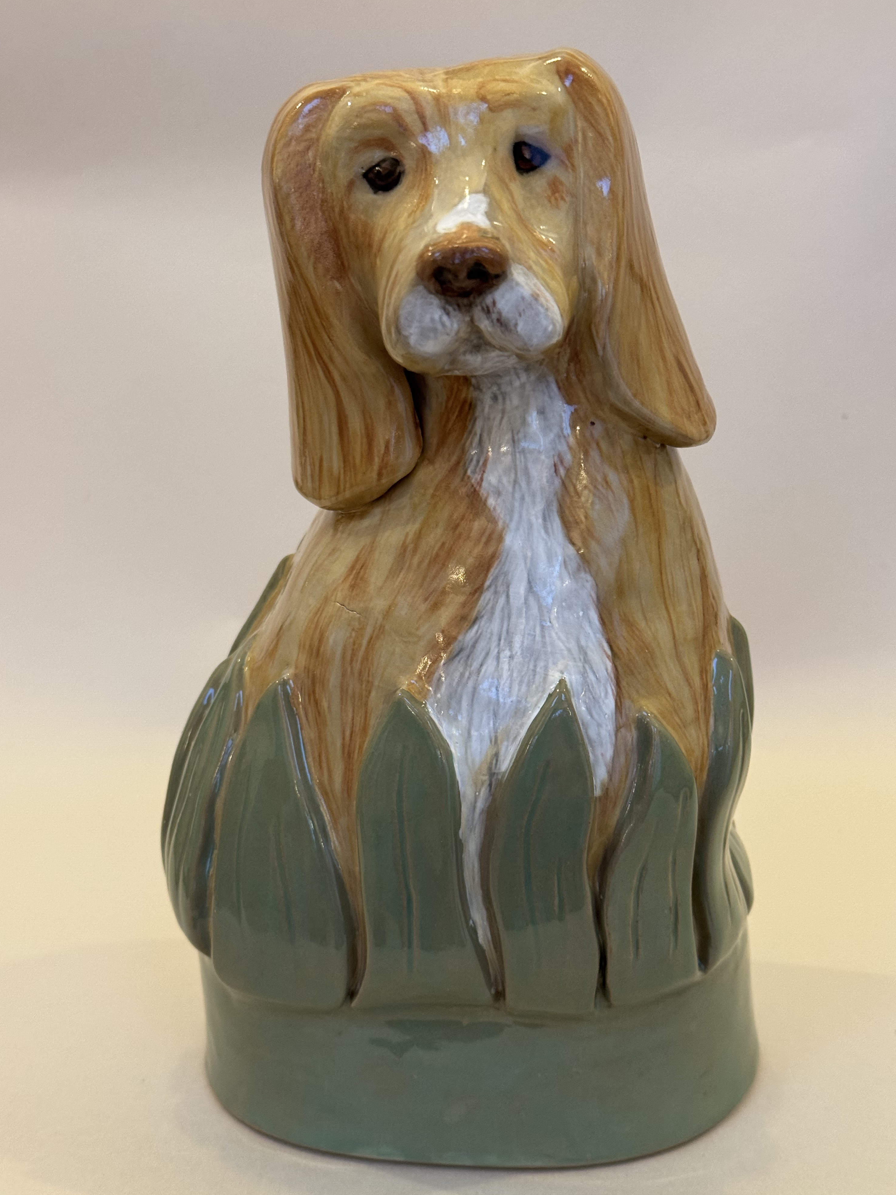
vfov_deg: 38.9
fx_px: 1691
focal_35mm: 49
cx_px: 449
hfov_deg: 29.7
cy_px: 601
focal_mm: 6.8
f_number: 1.8
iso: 250
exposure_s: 1/50
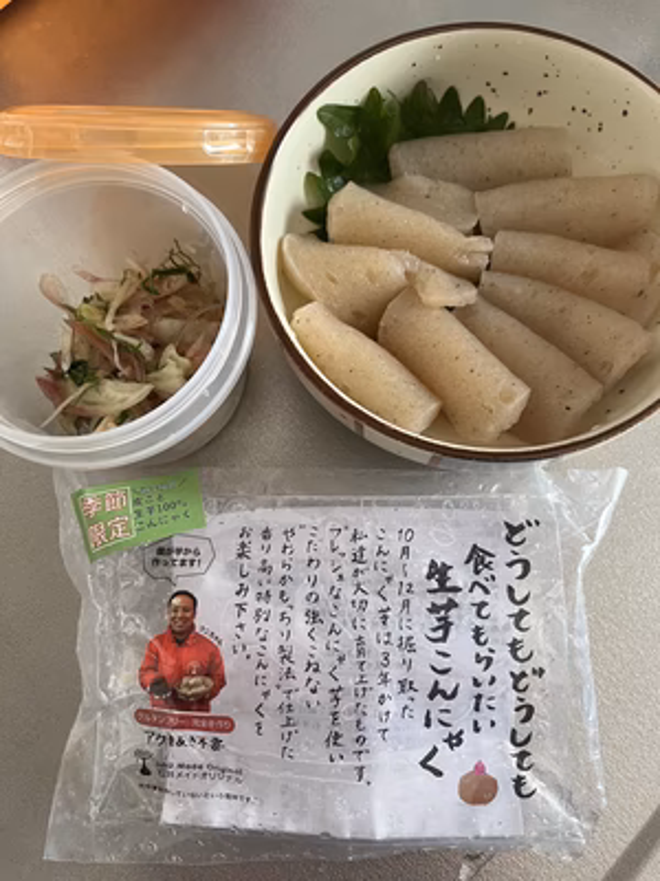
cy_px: 440
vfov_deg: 67.3
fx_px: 661
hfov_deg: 53.1
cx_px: 330
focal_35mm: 26
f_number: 1.6
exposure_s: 1/74
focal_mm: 5.1
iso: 125
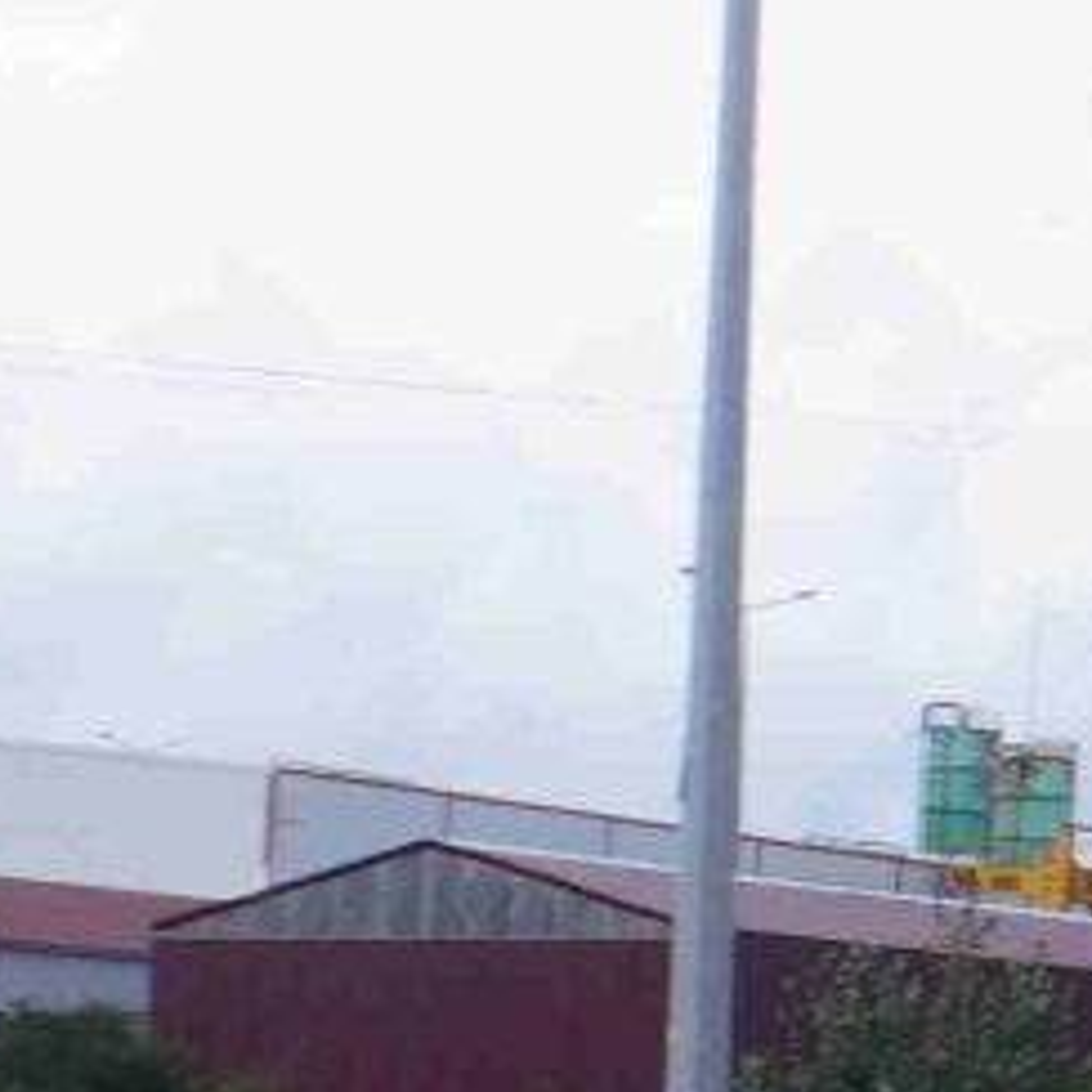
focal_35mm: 214
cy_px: 915
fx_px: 7638
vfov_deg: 8.2
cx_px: 5456
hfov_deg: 5.8
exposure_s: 1/160
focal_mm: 16
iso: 100
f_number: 10
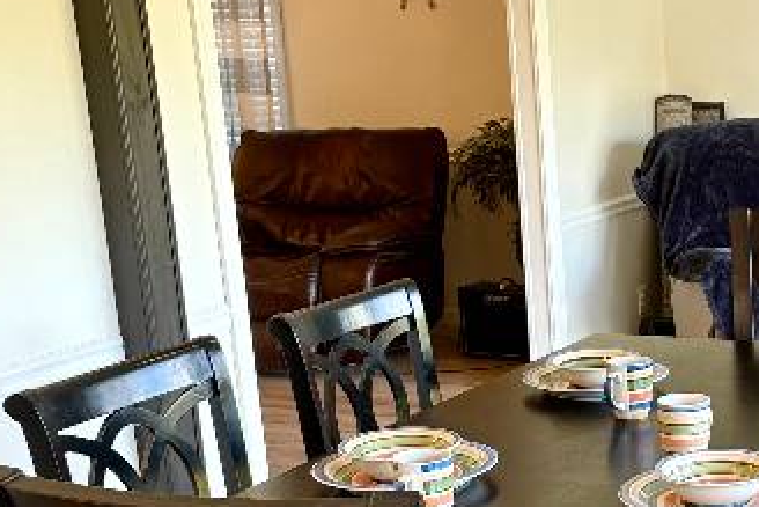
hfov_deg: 27.1
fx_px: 1476
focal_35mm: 70
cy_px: 441
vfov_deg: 19.2
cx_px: 768
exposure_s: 1/60
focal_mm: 5.96
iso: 100
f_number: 1.6
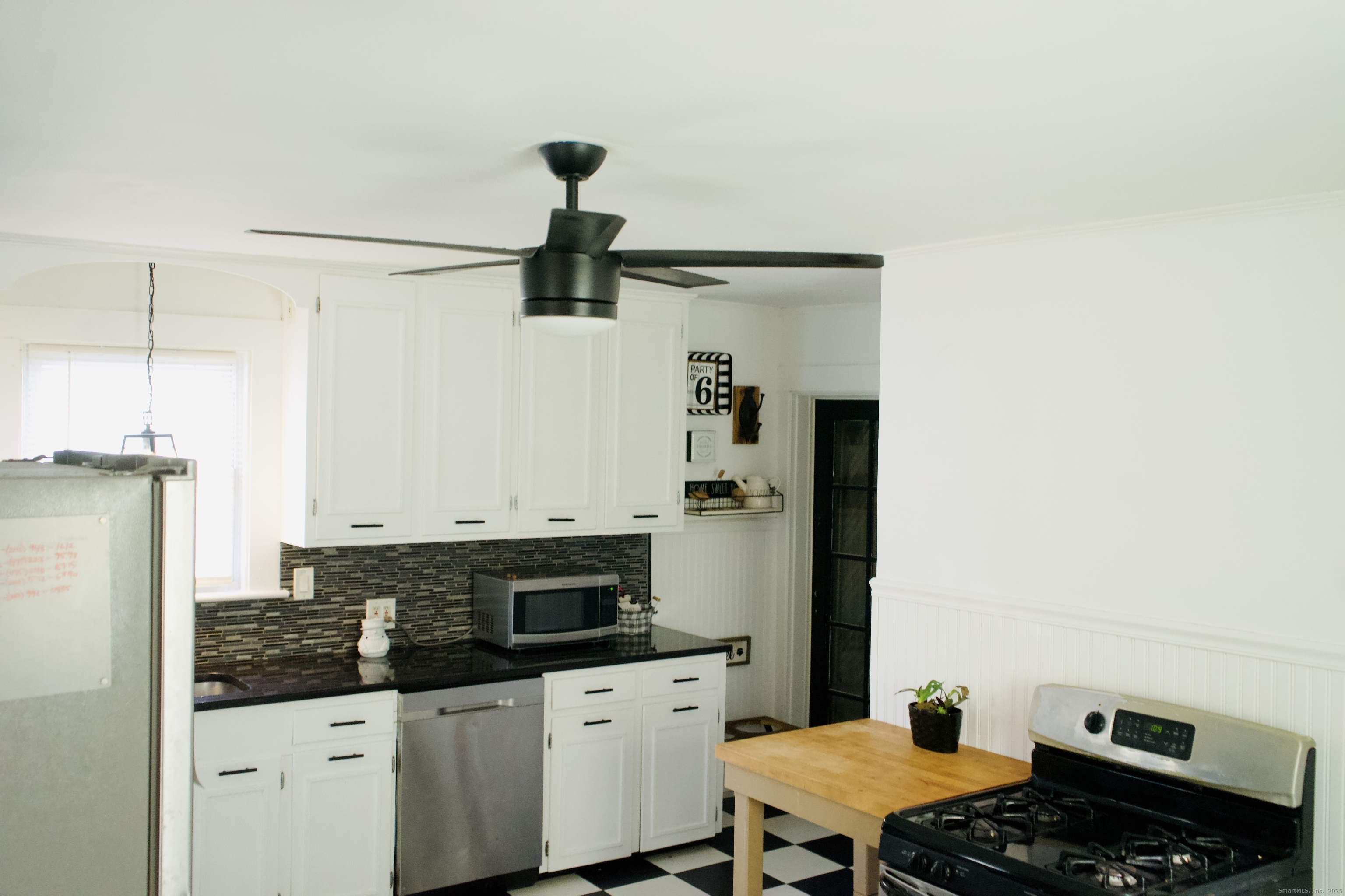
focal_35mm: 34
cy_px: 448
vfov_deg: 38.9
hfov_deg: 55.8
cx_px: 672
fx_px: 1270
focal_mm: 34
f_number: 4
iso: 4000
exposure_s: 1/200
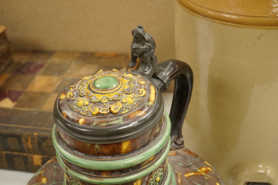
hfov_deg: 38.9
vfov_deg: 26.4
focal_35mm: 51
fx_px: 393
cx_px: 139
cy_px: 92
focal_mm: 51
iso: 2500
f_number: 11
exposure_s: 1/50
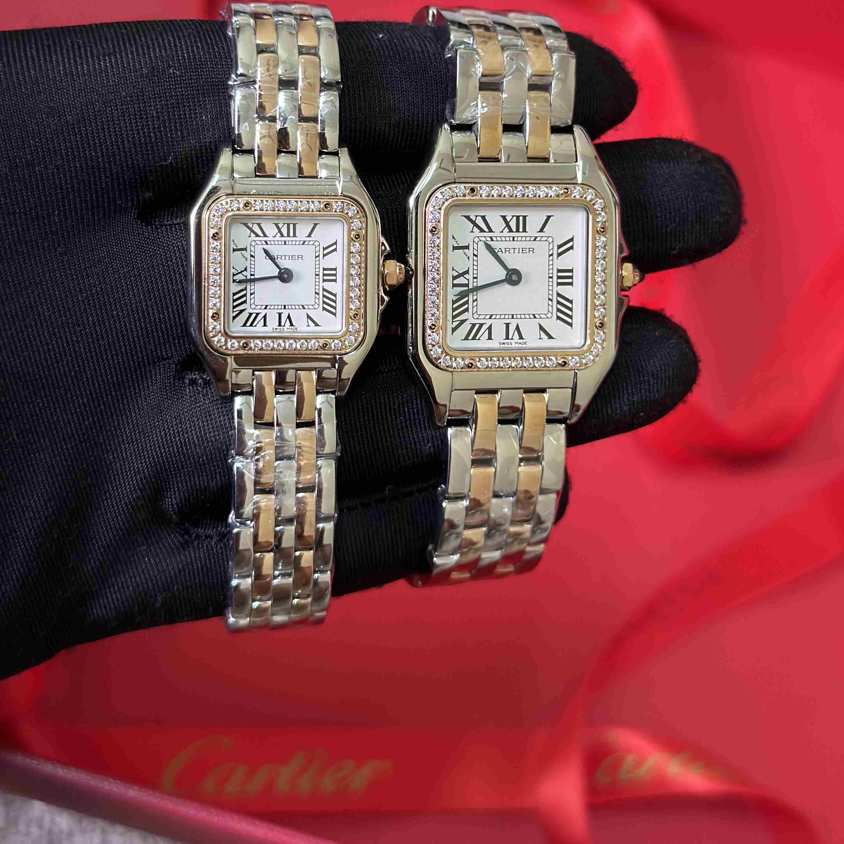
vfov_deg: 29.8
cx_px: 420
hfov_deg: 30.0
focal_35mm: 57
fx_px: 1572
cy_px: 282
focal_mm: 6.86
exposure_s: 1/33
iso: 320
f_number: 1.78
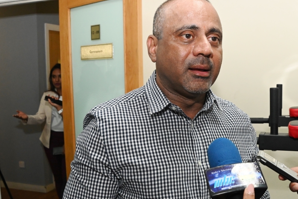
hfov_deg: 46.8
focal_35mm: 41
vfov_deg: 32.6
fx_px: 339
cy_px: 115
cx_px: 192
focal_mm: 28
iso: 5000
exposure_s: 1/200
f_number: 9
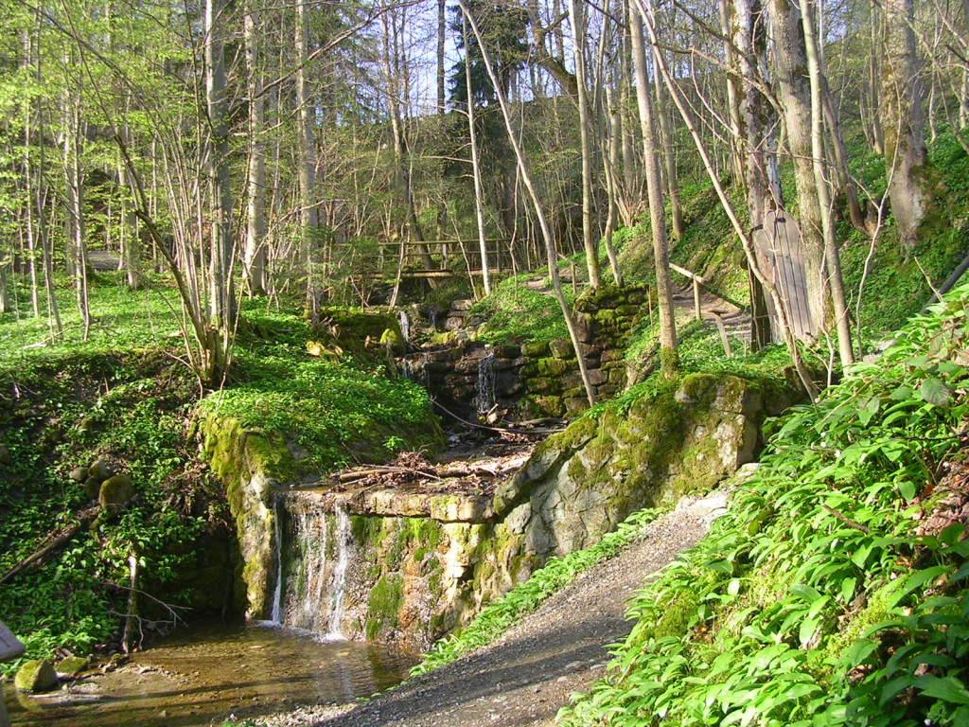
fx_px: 1064
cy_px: 364
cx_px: 484
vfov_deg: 37.7
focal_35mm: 38
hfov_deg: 49.0
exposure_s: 1/124
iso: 50
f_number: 2.8
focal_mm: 5.8
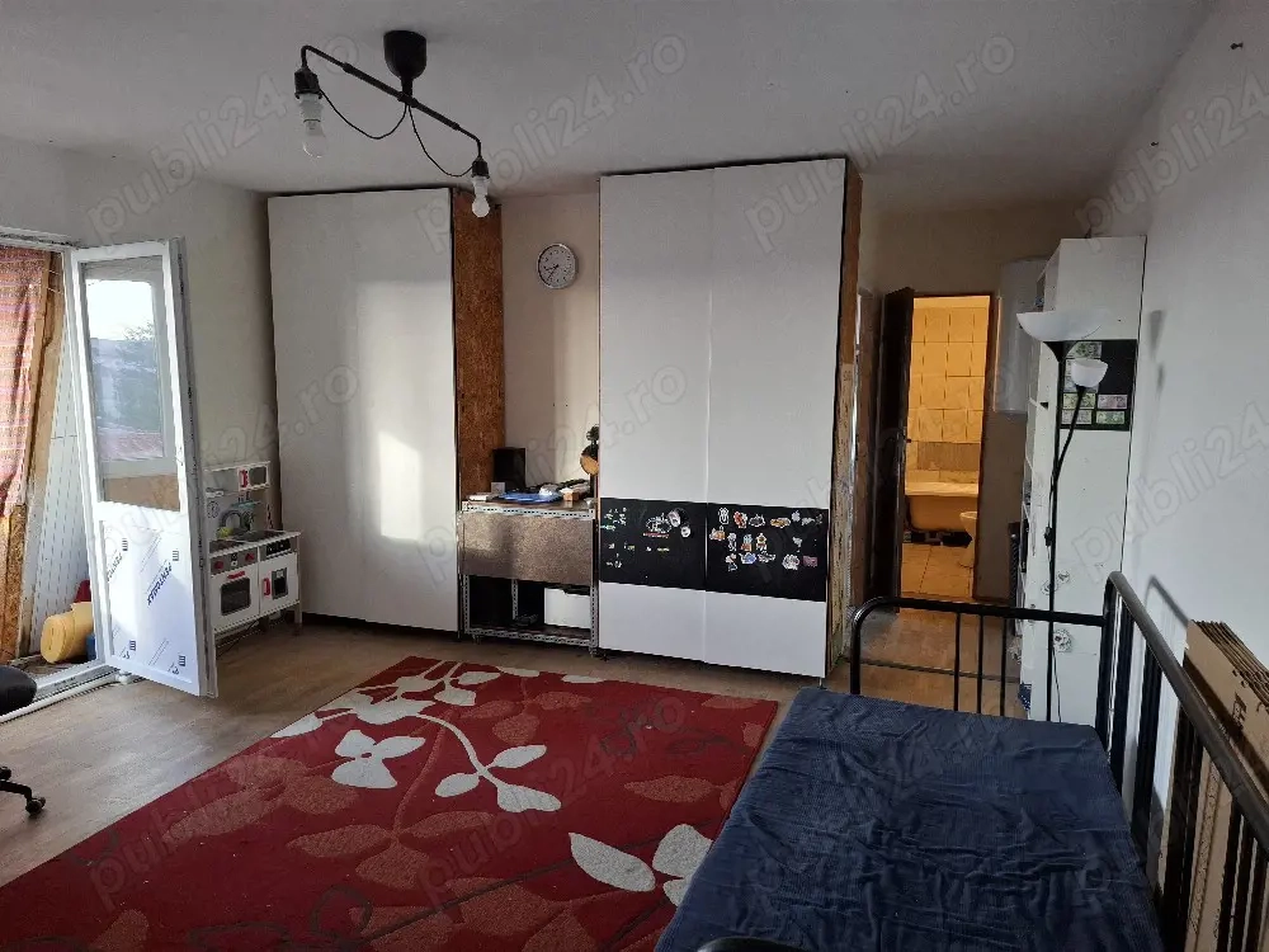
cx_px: 634
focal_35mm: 23
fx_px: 843
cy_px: 476
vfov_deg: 58.9
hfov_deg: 73.9
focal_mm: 5.54
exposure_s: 1/100
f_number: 1.8
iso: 125
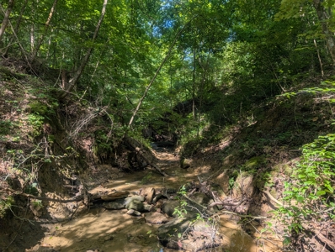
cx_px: 168
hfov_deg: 71.5
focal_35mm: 24
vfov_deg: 57.0
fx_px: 233
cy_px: 126
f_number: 1.68
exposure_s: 1/822
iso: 21
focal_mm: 6.9
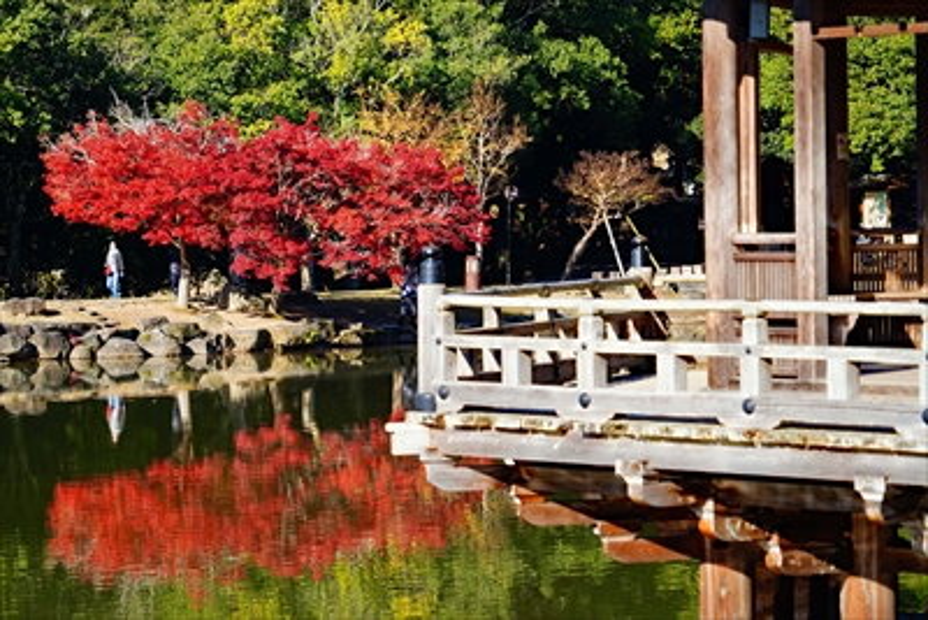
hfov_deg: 17.3
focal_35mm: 118
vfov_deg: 11.6
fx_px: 3043
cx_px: 464
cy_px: 310
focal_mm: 118
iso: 125
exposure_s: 1/125
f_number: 6.7
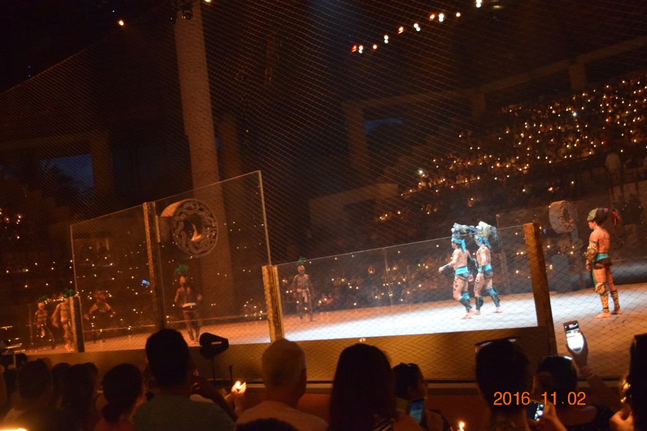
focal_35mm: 42
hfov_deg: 46.4
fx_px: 755
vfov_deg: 31.9
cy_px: 216
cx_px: 324
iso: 6400
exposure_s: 1/50
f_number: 4.2
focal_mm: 28
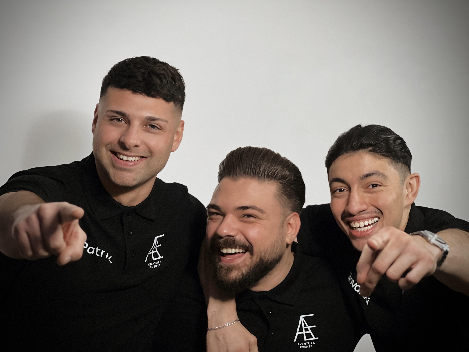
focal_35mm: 77
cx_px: 234
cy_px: 176
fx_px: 1043
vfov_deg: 19.1
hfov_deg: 25.3
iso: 200
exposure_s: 1/116
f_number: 2.8
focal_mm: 9
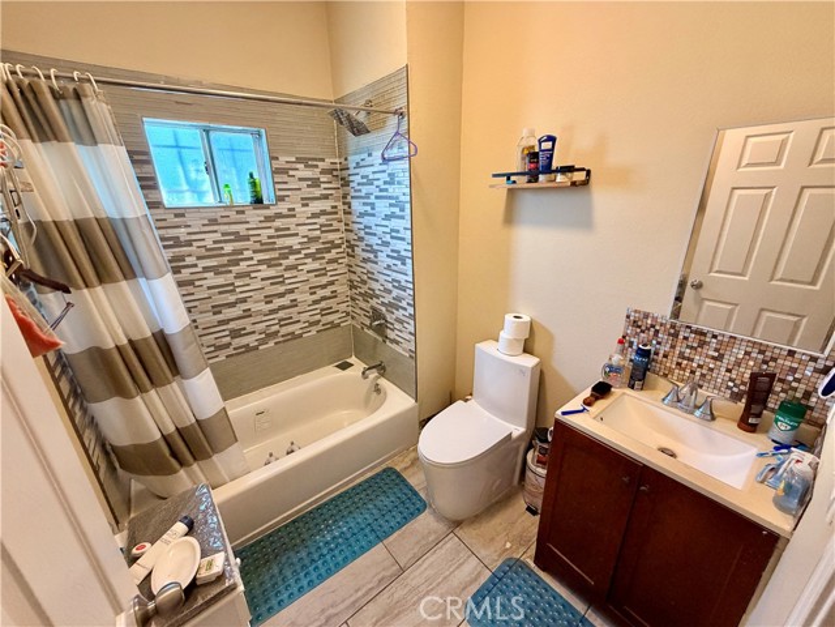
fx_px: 338
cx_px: 418
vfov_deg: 85.7
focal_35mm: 14
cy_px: 314
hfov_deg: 102.1
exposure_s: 1/60
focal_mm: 2.22
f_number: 2.2
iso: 320
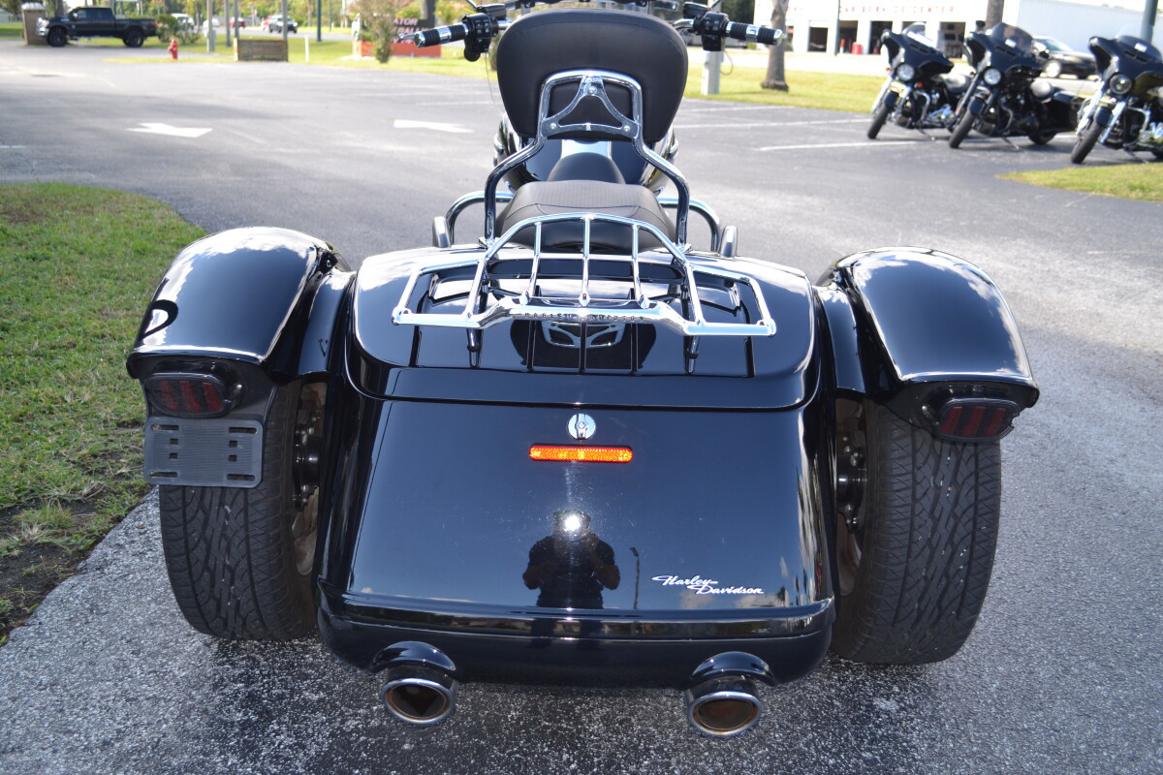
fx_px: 1163
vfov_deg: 36.9
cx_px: 582
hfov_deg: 53.1
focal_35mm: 36
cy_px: 388
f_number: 4
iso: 100
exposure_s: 1/125
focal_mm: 24
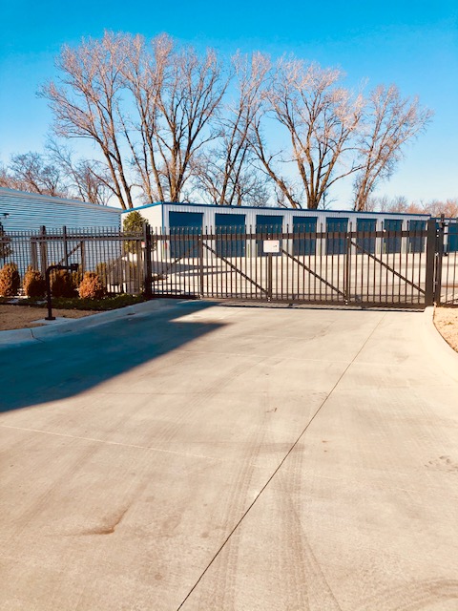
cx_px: 229
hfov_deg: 49.7
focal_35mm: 28
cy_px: 306
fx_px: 494
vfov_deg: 63.4
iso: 20
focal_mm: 3.99
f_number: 1.8
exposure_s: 1/1779
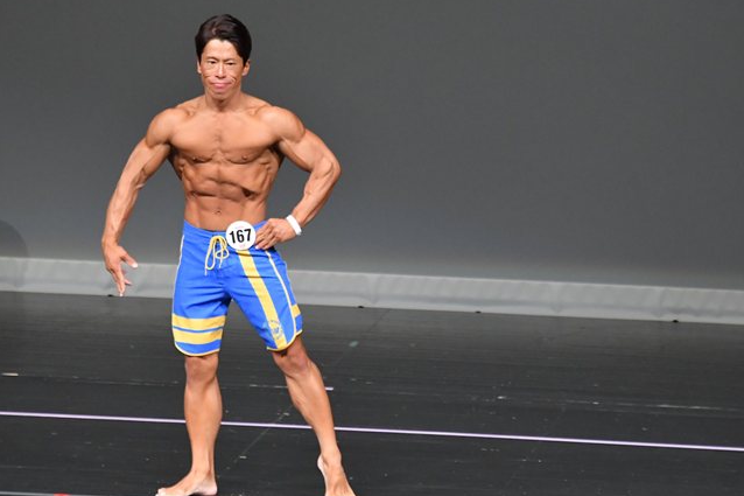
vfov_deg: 3.3
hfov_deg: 4.9
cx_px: 356
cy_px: 249
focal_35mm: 419
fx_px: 8657
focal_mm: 230
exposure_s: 1/400
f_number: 5.6
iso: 5000
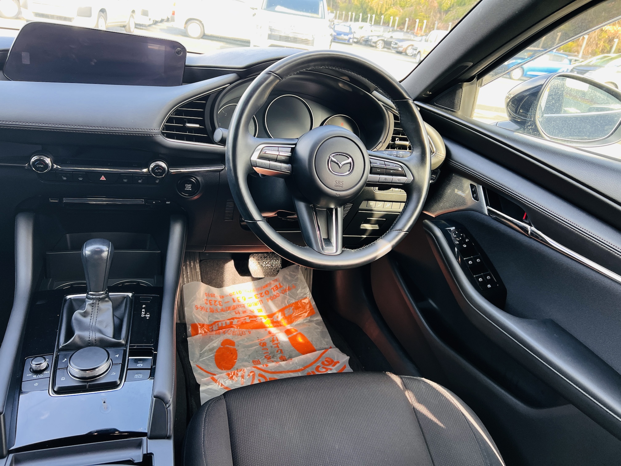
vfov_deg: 53.1
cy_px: 233
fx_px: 466
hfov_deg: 67.3
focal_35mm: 26
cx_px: 310
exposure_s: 1/121
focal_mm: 5.7
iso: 100
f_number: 1.5
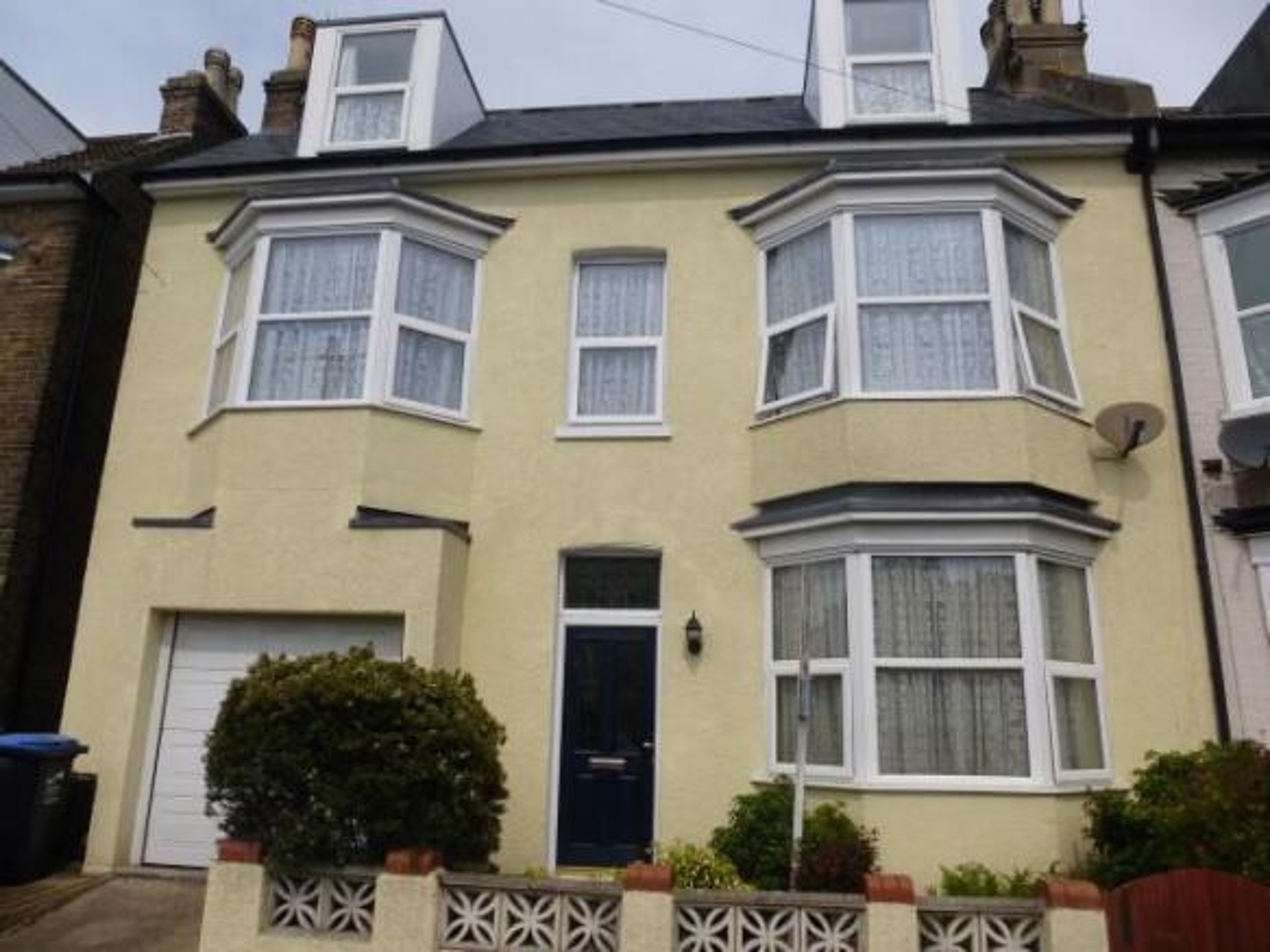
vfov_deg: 56.8
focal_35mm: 24
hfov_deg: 71.6
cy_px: 476
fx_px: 880
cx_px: 635
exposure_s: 1/1300
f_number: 4
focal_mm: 4.3
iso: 100
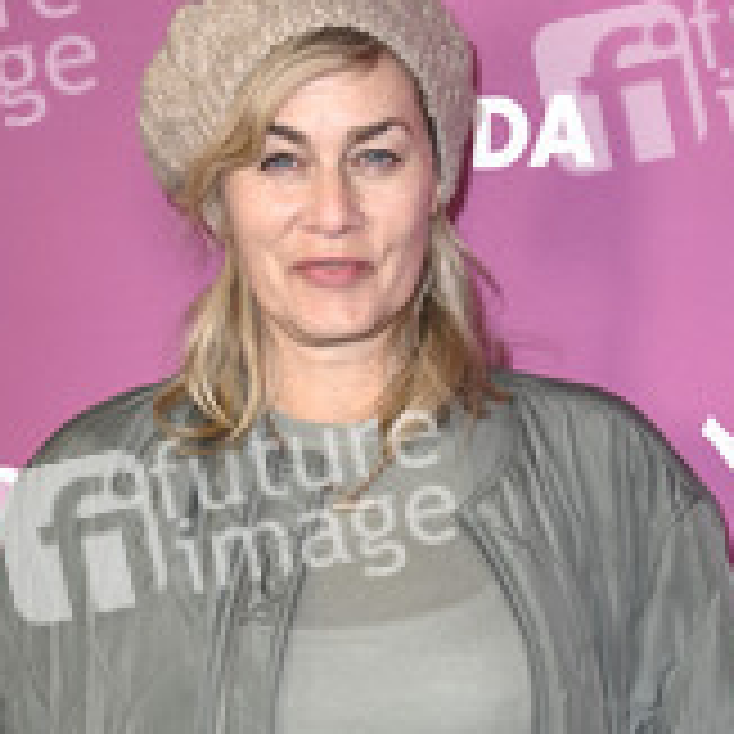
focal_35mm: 142
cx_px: 356
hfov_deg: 12.3
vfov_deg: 12.2
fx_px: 3407
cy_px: 743
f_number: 5.6
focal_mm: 68
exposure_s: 1/250
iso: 640
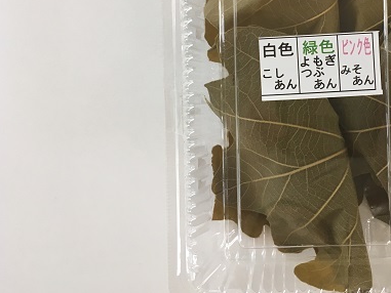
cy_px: 87
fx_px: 520
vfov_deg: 31.2
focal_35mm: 46
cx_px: 293
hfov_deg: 40.1
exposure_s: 1/30
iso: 50
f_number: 2.2
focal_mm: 4.15
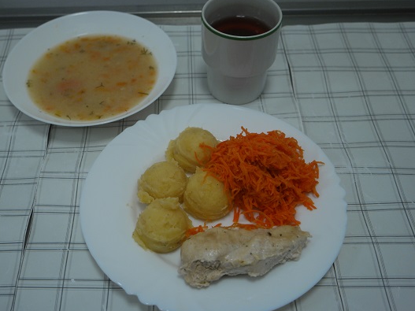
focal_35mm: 39
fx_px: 467
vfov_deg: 36.8
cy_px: 160
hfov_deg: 47.6
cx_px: 166
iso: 640
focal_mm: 22
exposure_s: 1/250
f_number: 4
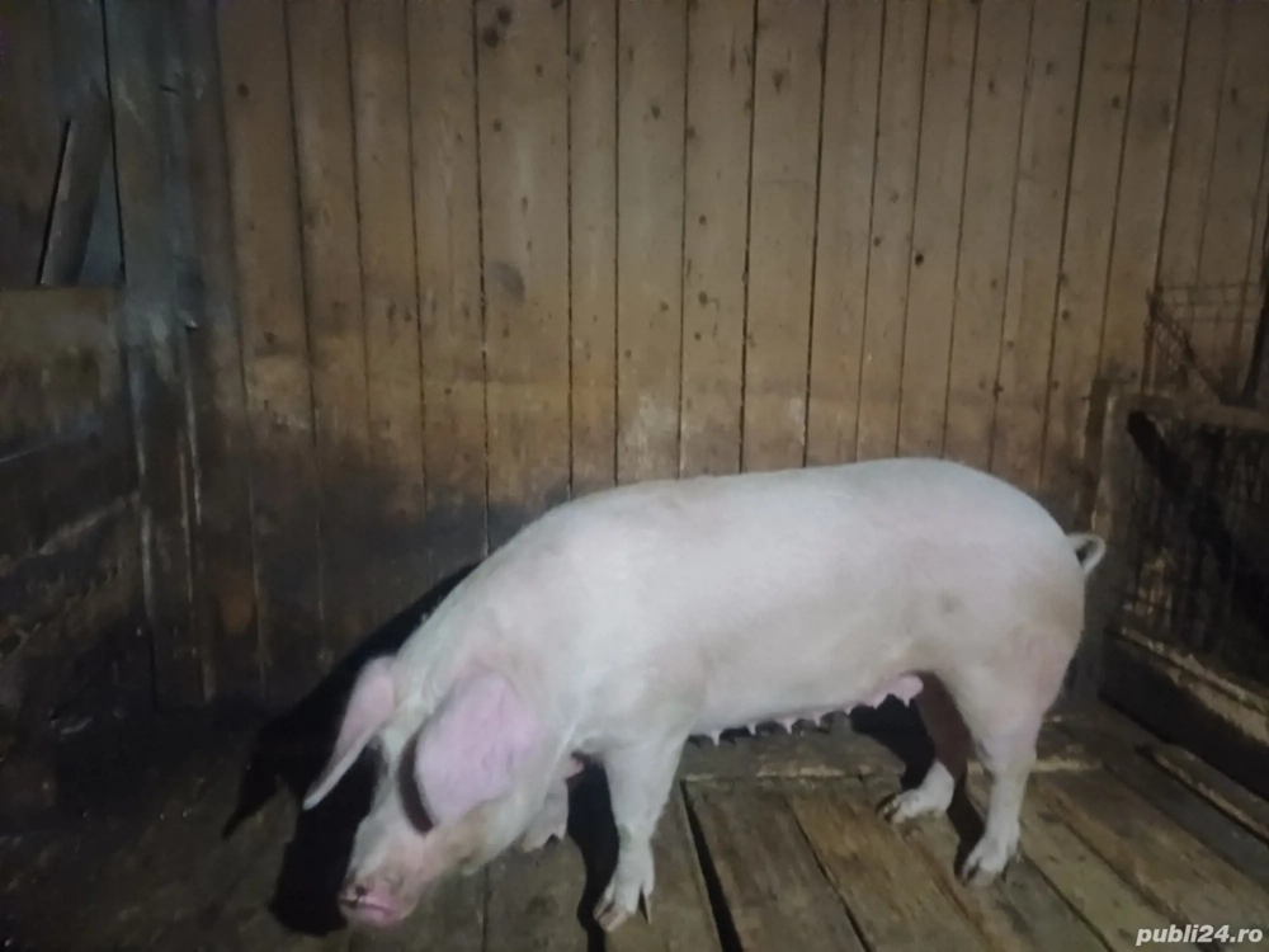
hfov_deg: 69.4
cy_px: 476
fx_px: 916
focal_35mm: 25
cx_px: 634
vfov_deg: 54.9
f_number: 1.8
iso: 1600
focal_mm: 4.65
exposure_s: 1/8.33
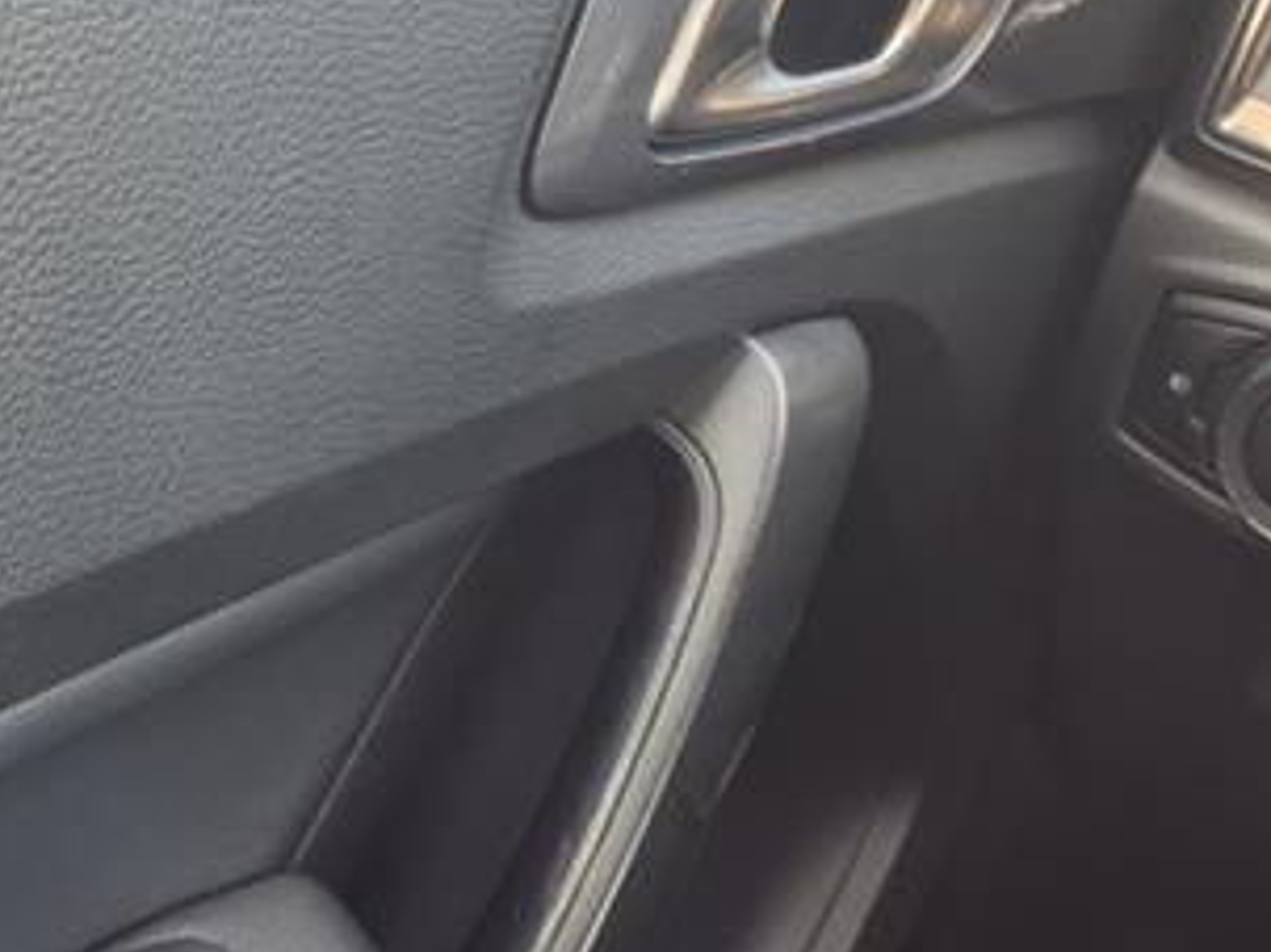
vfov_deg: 25.5
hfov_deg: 32.8
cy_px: 625
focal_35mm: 57
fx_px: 2092
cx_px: 252
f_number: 1.9
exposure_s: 1/40
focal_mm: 3.58
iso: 80
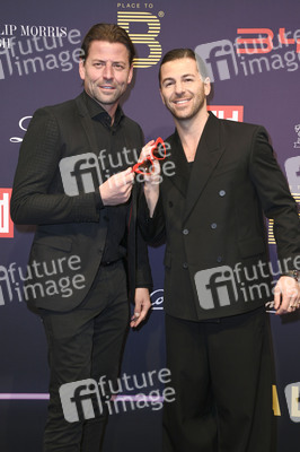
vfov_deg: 38.2
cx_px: 150
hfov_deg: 25.9
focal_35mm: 52
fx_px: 651
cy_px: 226
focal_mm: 52
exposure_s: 1/250
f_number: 6.3
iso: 500
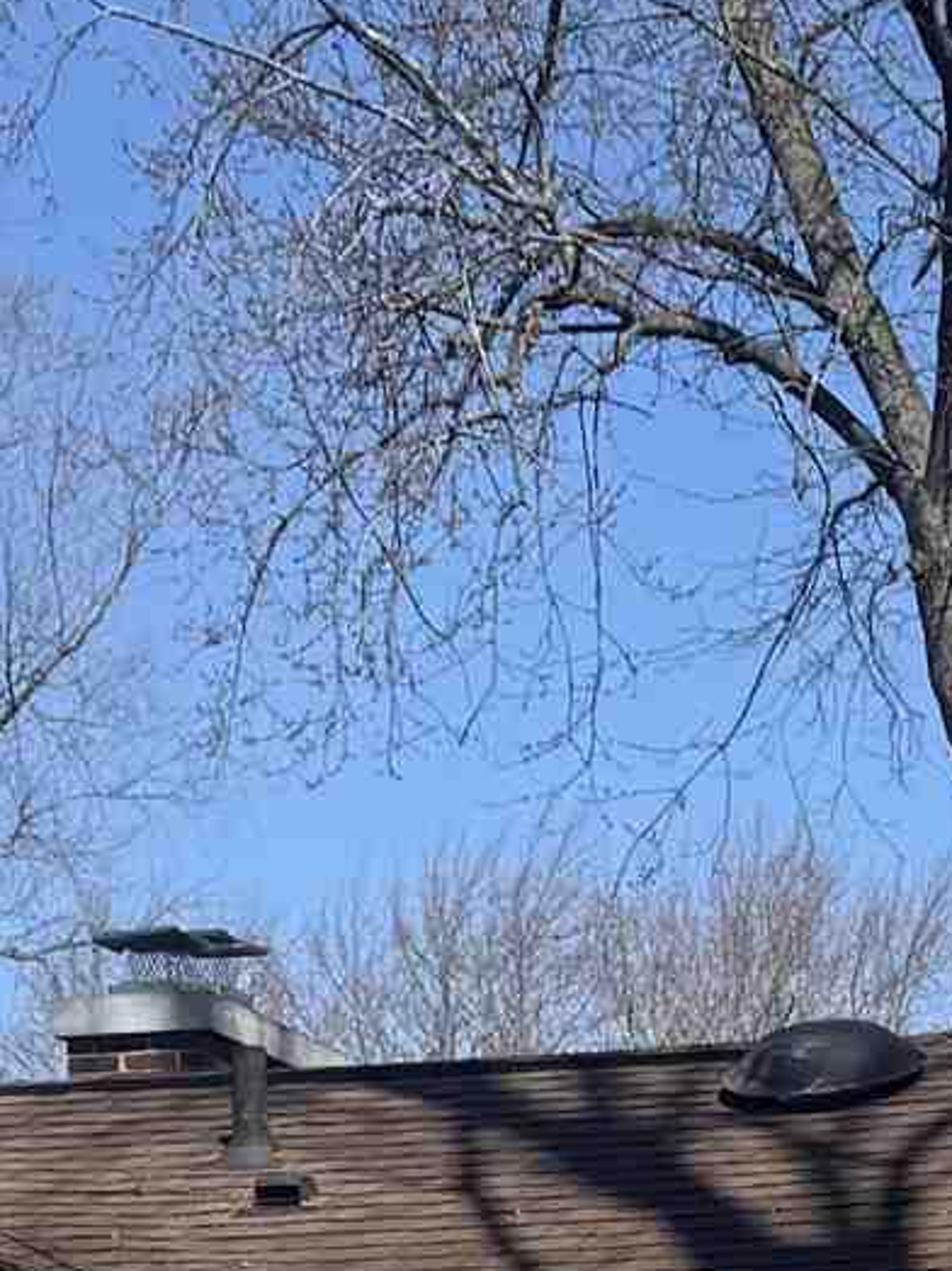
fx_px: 5172
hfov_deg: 10.5
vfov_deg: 13.0
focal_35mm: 141
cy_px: 2083
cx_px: 772
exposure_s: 1/3584
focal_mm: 6.76
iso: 80
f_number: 1.78
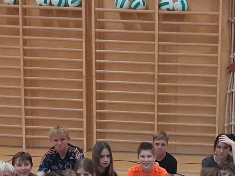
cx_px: 215
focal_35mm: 113
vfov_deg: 12.9
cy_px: 188
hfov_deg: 17.2
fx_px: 767
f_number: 1.9
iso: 160
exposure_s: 1/50
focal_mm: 3.6
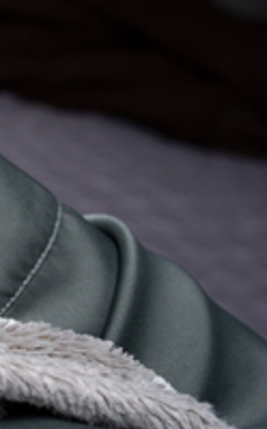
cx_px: -428
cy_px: 14
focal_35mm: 130
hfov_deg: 8.9
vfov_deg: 15.8
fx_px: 1517
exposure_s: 1/125
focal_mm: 35
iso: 160
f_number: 5.6
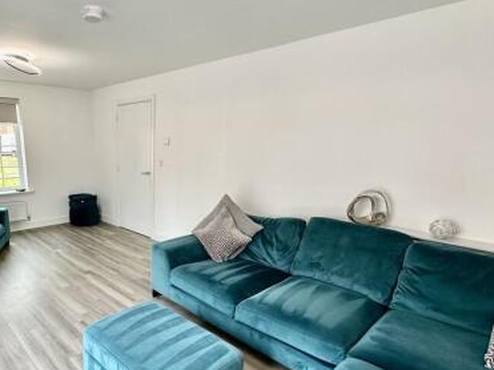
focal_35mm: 22
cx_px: 147
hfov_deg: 73.0
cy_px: 228
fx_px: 314
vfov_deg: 60.4
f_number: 2.2
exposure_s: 1/99
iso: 200
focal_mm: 2.22
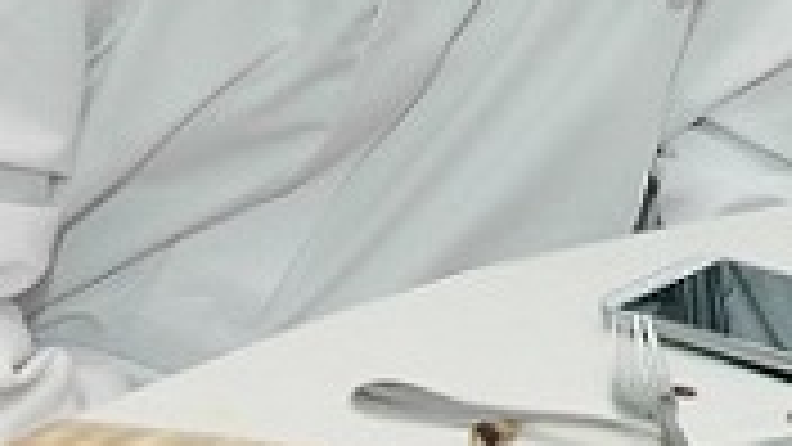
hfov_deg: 13.3
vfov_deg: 7.5
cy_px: -419
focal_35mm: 155
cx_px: 1053
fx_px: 3253
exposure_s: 1/60
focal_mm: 27
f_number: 4.8
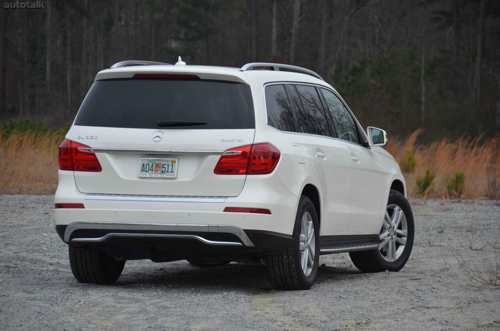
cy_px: 166
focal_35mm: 202
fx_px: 2807
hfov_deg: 10.2
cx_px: 250
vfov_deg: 6.8
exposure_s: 1/1000
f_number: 5.6
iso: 500
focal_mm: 135
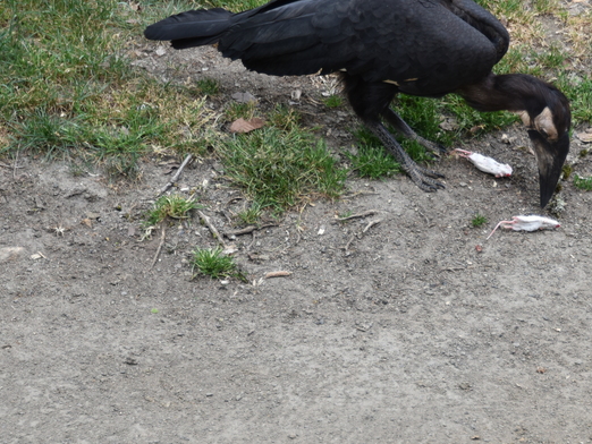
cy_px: 118
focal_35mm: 377
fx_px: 6450
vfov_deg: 3.9
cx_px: 426
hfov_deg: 5.3
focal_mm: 160
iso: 400
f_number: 5.6
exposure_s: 1/320
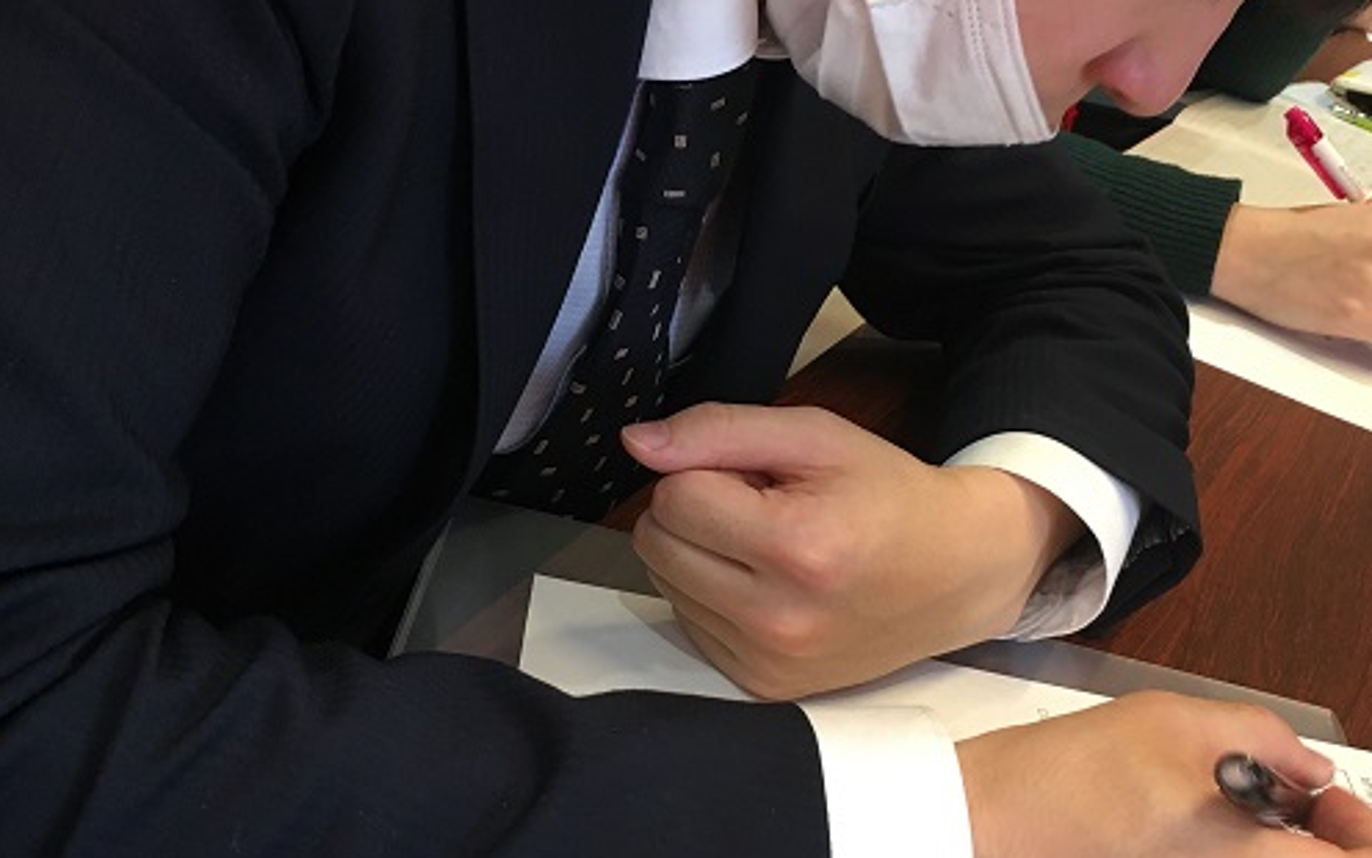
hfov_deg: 40.3
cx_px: 665
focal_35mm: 50
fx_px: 1870
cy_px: 264
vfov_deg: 25.7
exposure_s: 1/30
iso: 100
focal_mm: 4.15
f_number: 2.2
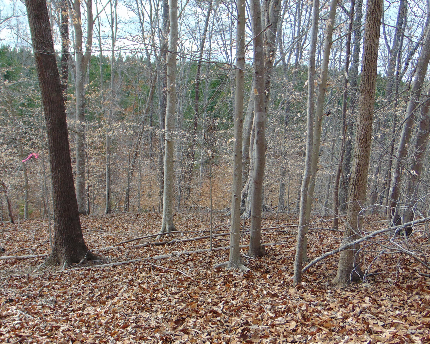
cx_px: 188
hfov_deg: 54.1
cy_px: 218
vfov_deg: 44.1
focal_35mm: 33
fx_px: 420
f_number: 3
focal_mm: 4.5
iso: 80
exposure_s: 1/320
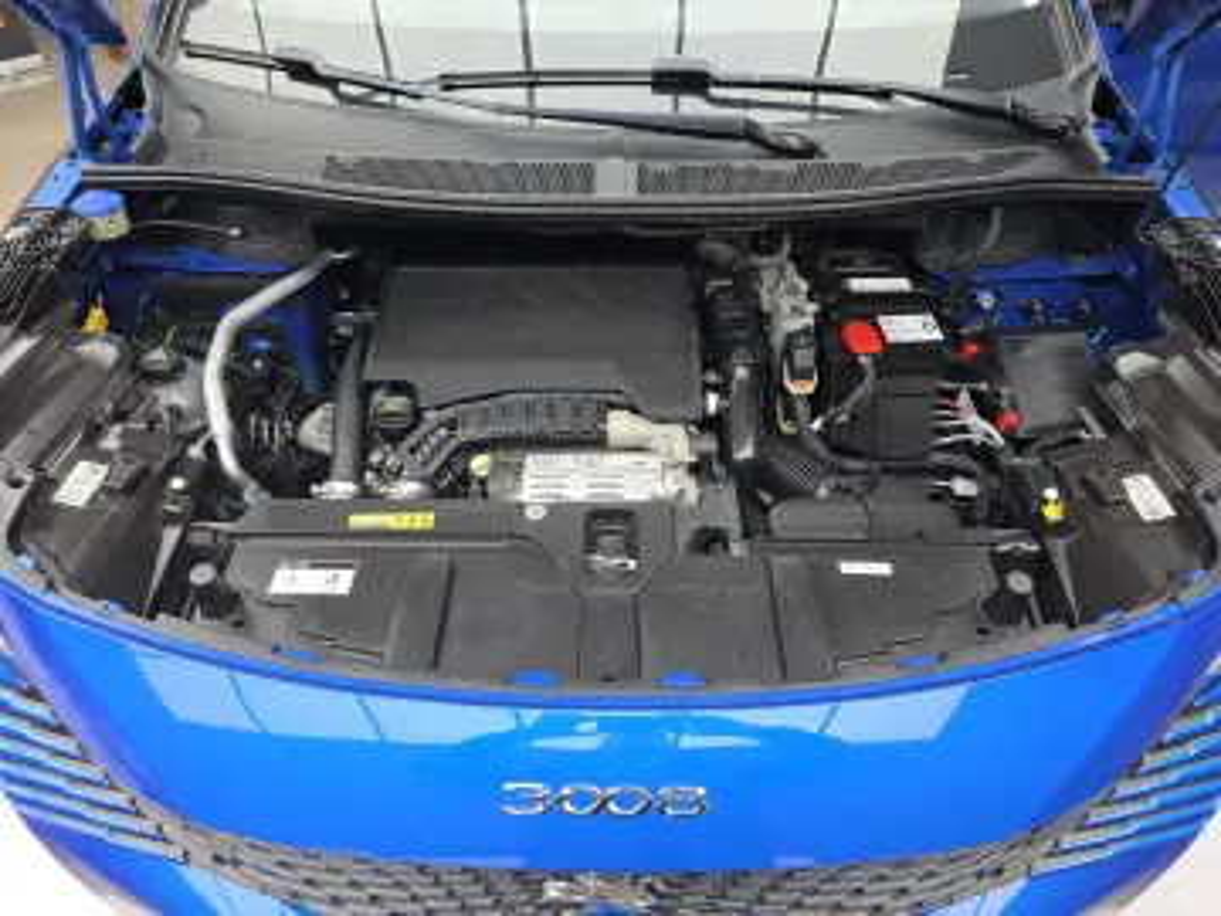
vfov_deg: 58.9
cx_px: 610
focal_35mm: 23
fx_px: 811
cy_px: 458
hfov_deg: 73.9
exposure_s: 1/100
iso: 40
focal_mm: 6.25
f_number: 1.7
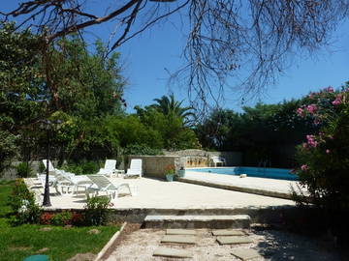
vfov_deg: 54.9
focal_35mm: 25
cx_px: 174
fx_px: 252
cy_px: 130
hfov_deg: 69.4
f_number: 5
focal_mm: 4.1
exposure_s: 1/500
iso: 80
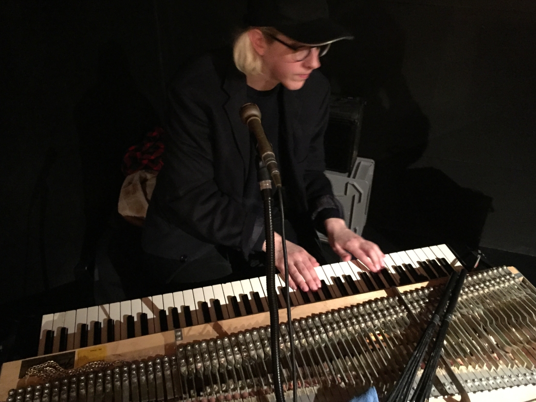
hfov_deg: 60.0
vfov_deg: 46.8
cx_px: 270
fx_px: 465
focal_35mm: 30
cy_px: 196
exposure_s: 1/17
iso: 800
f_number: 2.2
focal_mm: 4.15
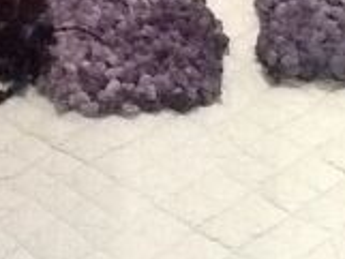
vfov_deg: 11.2
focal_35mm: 131
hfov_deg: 14.6
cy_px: -21
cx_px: -69
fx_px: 1307
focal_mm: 2.03
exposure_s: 1/30
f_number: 2.4
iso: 400
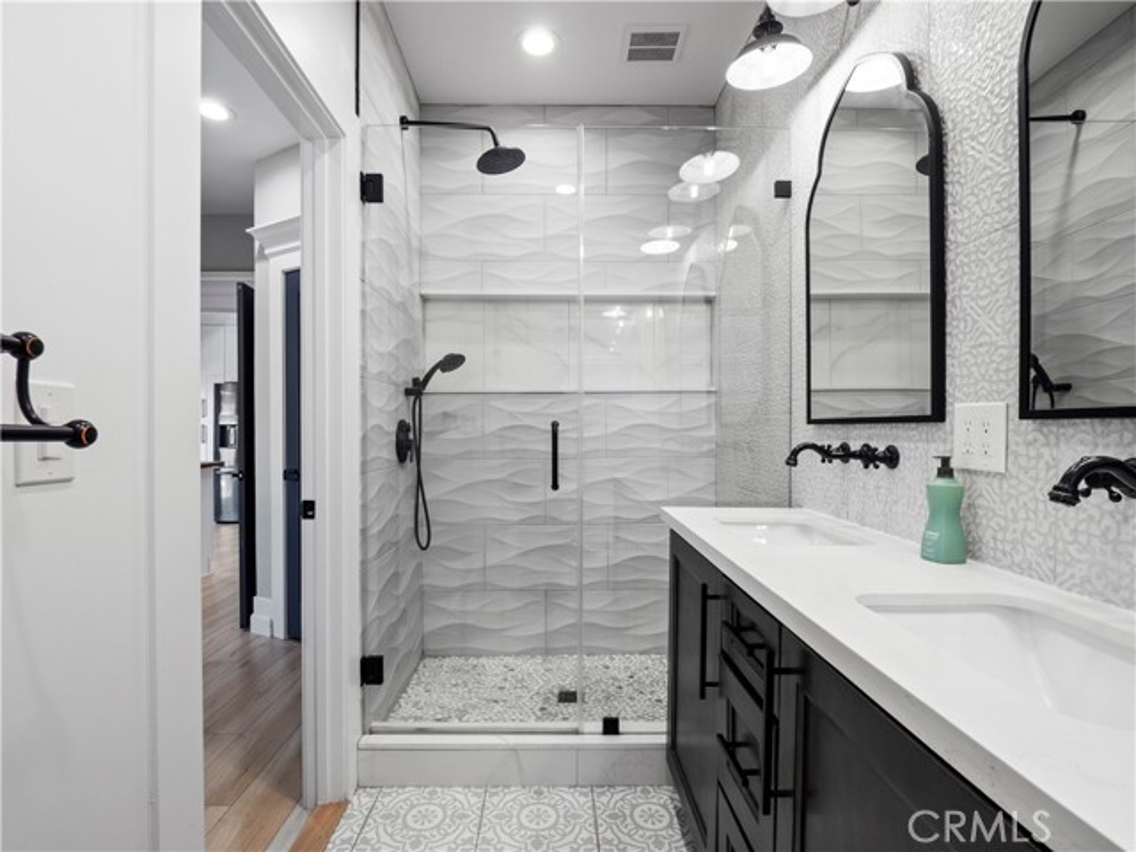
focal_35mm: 16
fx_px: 525
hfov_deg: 94.5
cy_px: 426
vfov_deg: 78.1
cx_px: 568
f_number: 8
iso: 200
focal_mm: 8
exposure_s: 1/6
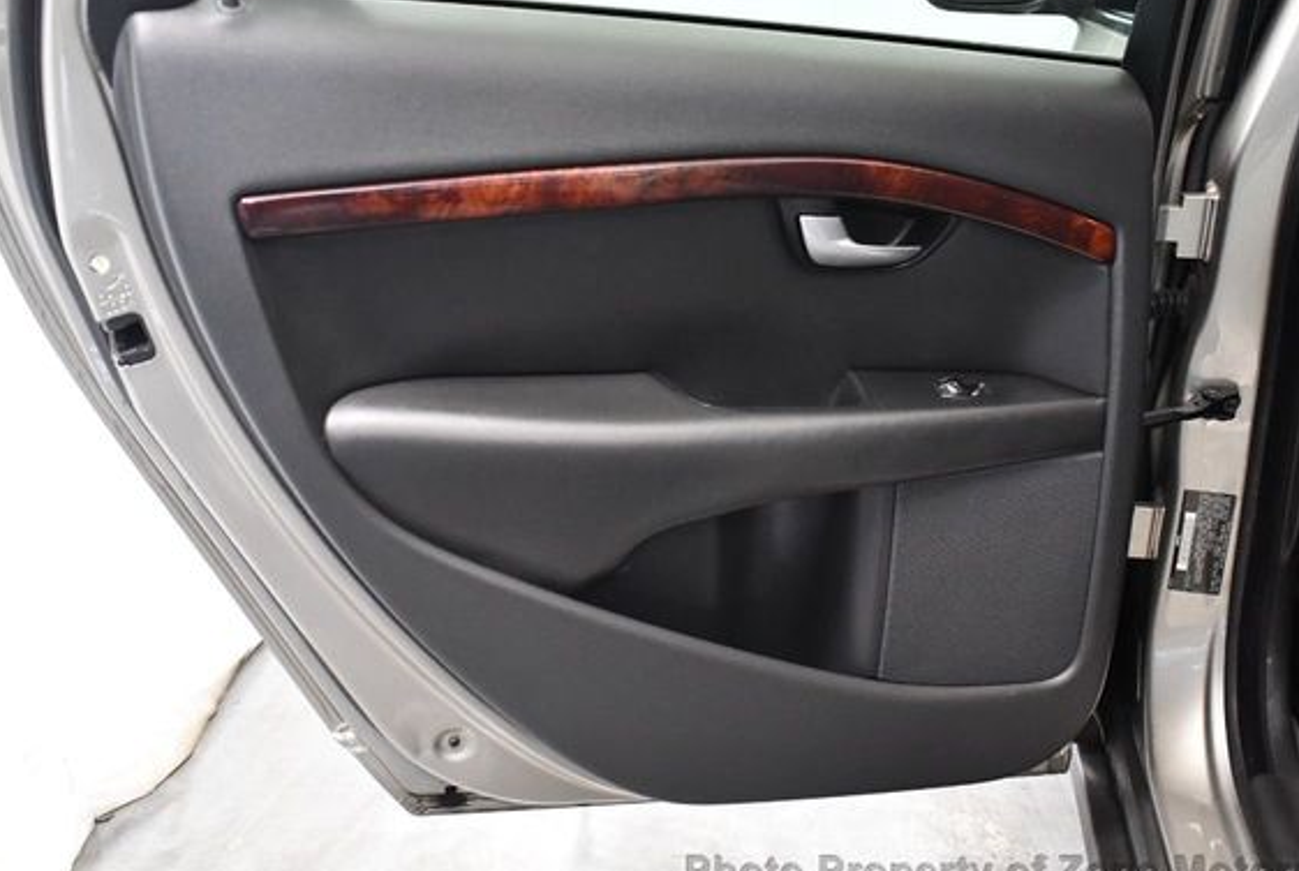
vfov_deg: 32.8
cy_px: 422
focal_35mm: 41
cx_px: 652
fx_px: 1482
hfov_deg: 47.3
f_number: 3.5
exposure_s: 1/60
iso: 3600
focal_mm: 18
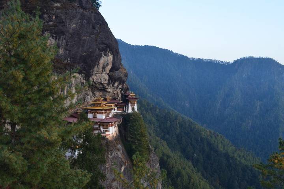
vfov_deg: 34.2
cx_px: 142
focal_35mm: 39
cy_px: 94
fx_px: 308
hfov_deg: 49.6
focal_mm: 26
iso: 400
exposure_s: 1/25
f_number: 9
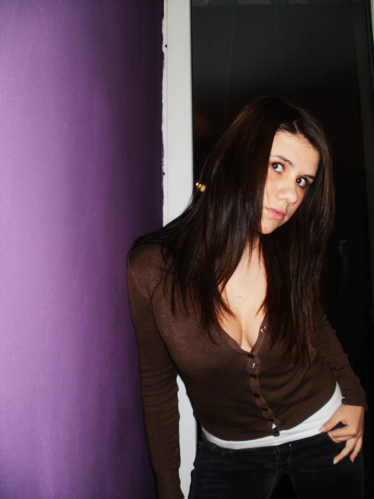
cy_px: 250
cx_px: 187
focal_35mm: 36
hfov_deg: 39.7
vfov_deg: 51.4
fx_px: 519
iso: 125
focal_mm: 6.3
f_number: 3.5
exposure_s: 1/30
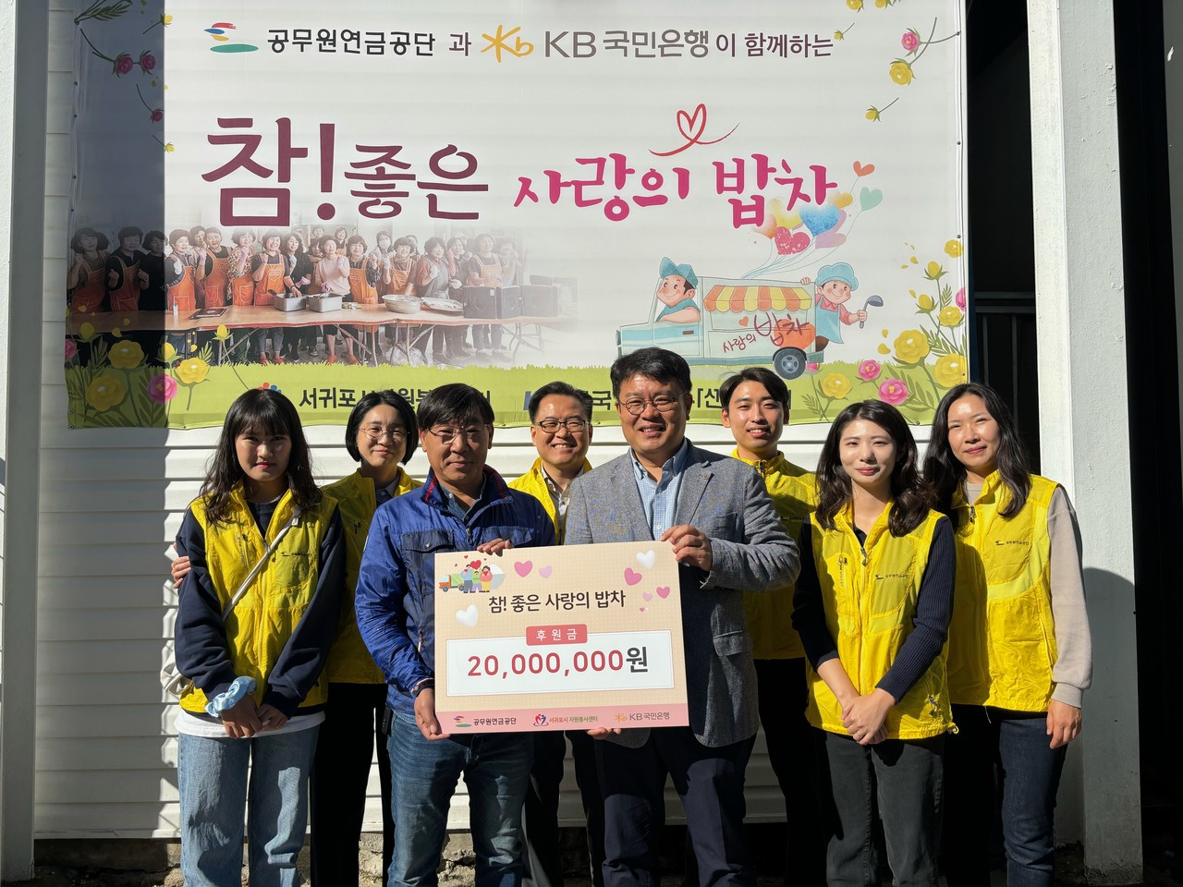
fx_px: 889
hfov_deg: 67.3
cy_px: 444
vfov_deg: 53.1
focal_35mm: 26
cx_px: 592
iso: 50
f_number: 1.6
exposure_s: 1/5348
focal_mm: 5.96
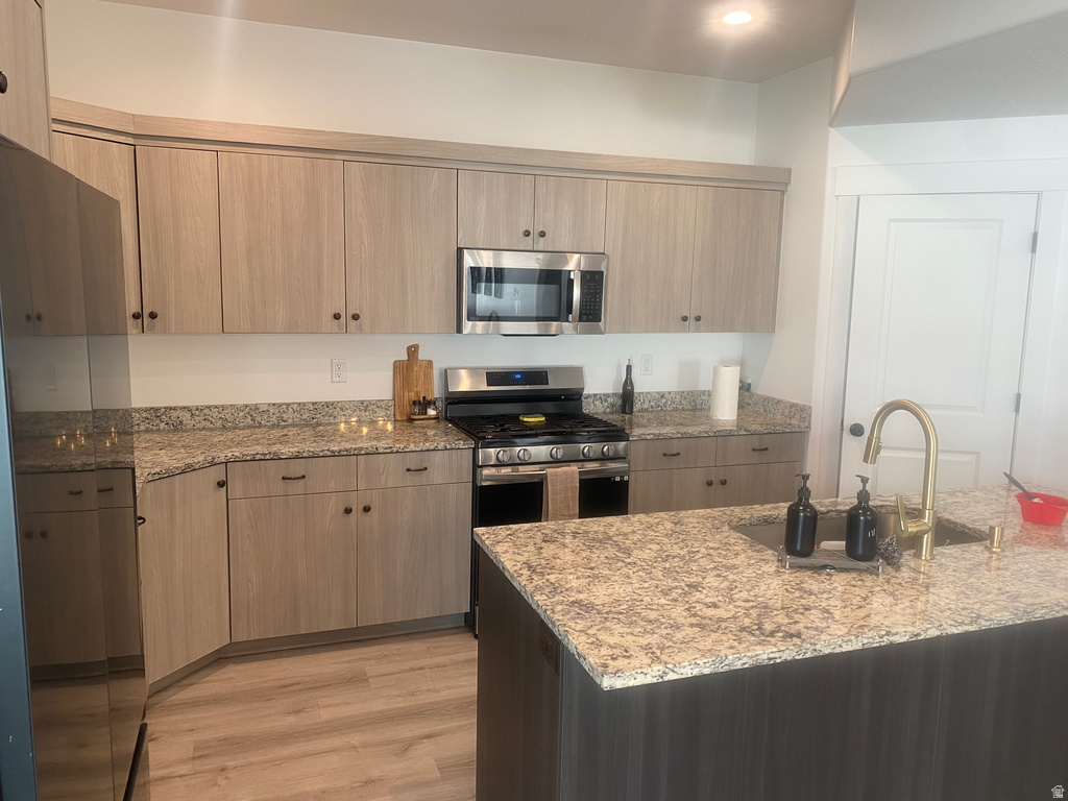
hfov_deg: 67.3
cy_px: 400
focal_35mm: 26
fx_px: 802
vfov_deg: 53.1
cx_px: 534
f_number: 1.8
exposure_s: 1/60
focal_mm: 4.25
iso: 80
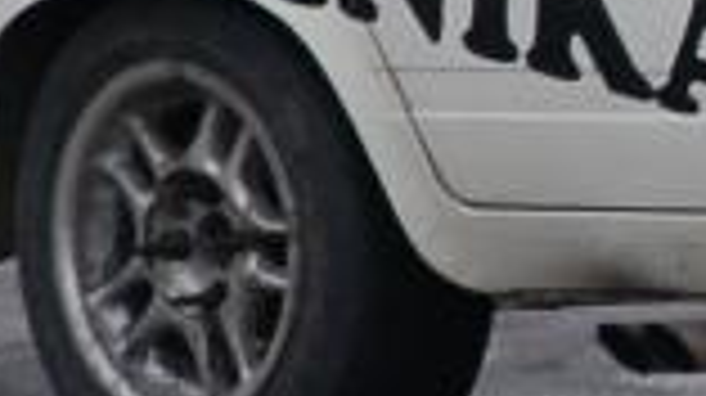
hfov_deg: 1.1
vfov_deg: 0.6
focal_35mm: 2044
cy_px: 92
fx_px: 38232
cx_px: 1264
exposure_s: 1/1000
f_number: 5.6
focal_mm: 200
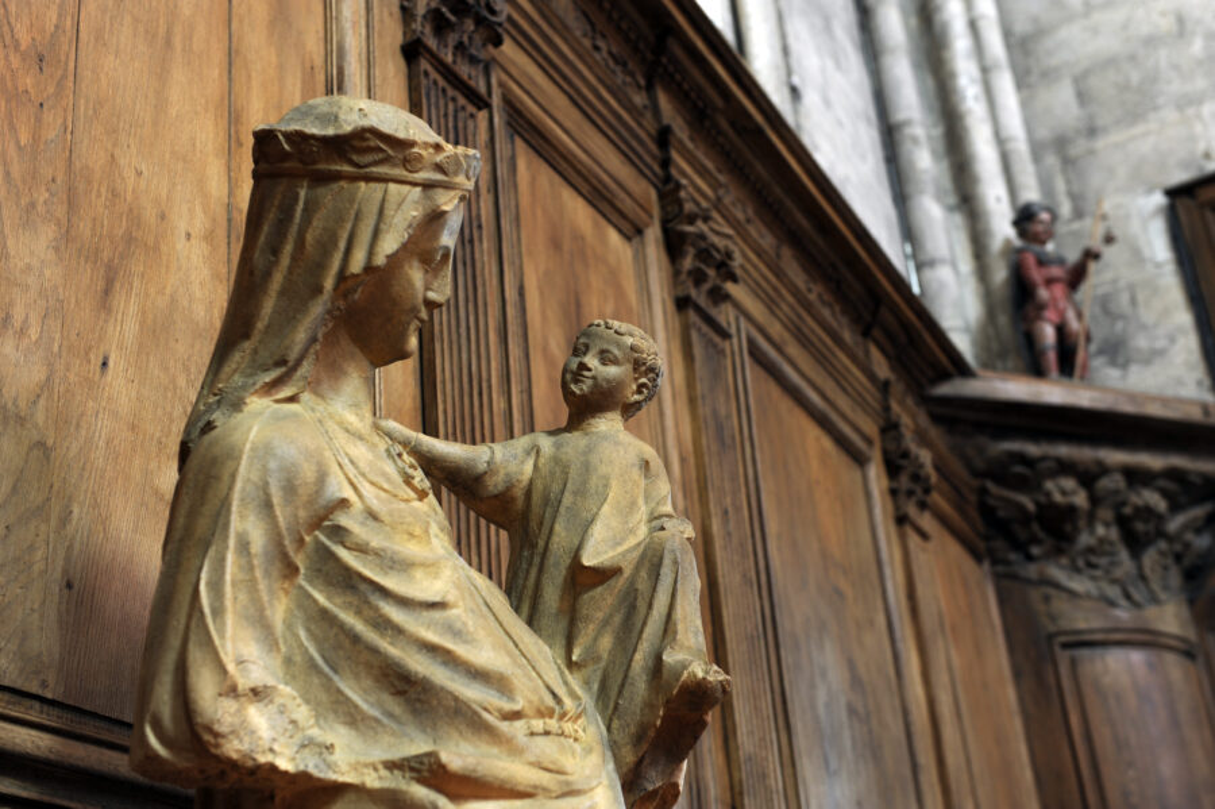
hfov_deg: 39.6
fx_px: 1687
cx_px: 608
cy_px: 404
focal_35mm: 50
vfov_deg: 27.0
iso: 200
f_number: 4.5
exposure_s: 1/3
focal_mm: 50
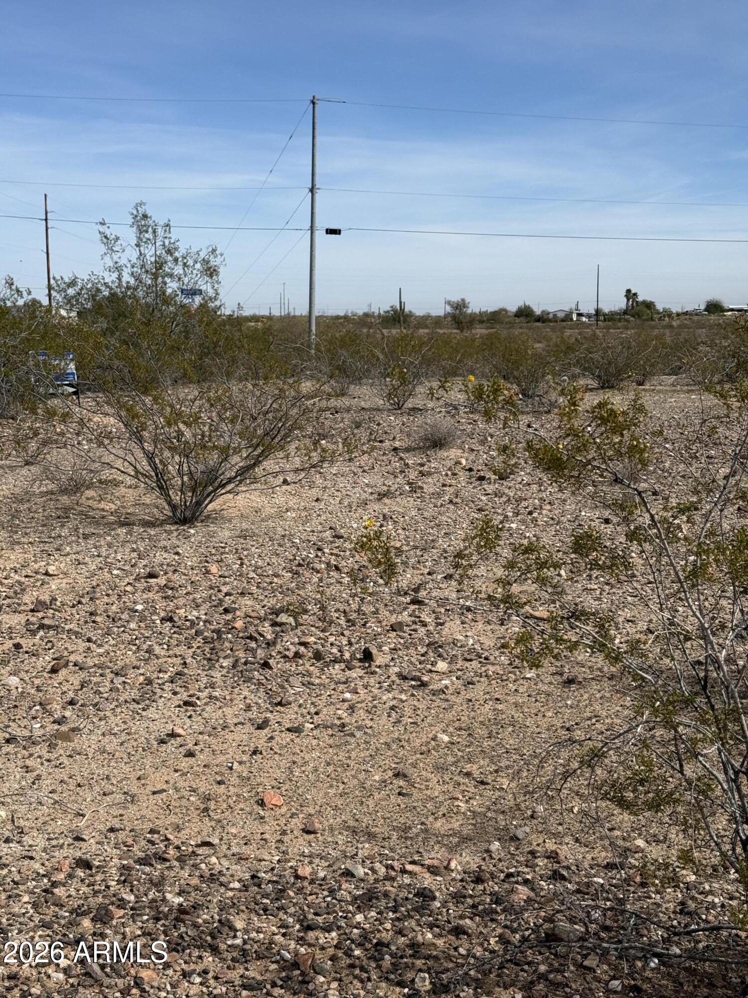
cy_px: 499
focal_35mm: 48
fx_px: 1383
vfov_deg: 39.7
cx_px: 374
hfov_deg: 30.3
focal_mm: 6.76
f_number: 1.78
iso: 64
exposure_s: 1/7874
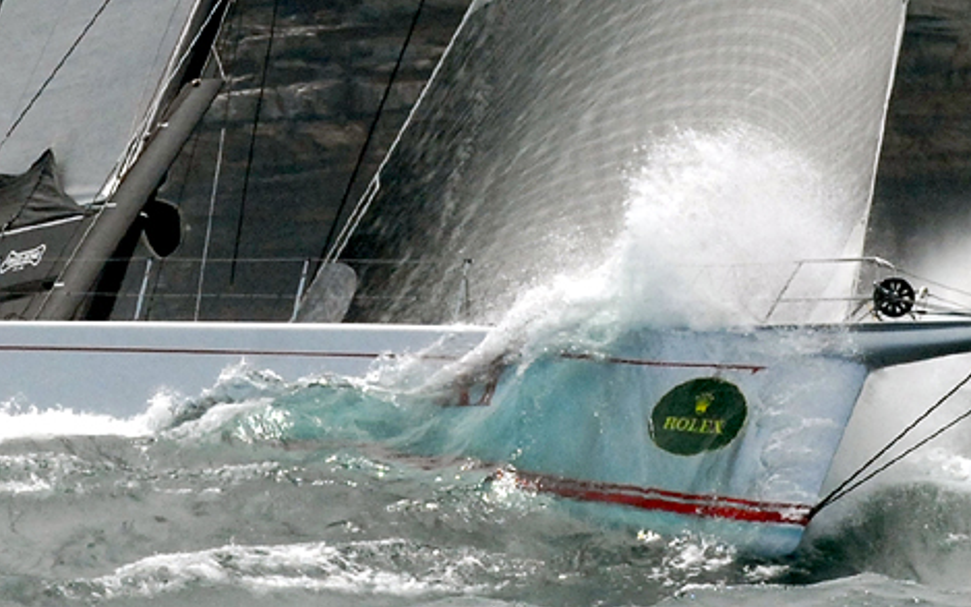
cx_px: 611
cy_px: 248
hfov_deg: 5.4
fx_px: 10346
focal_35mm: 391
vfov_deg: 3.4
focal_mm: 200
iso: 400
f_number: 7.6
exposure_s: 1/1000
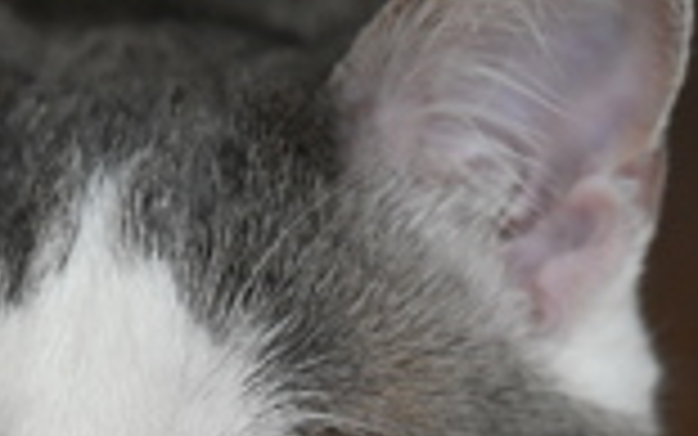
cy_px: 299
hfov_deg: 3.5
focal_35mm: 605
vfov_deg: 2.2
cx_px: -189
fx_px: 11513
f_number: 6.3
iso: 3200
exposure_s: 1/160
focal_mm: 200
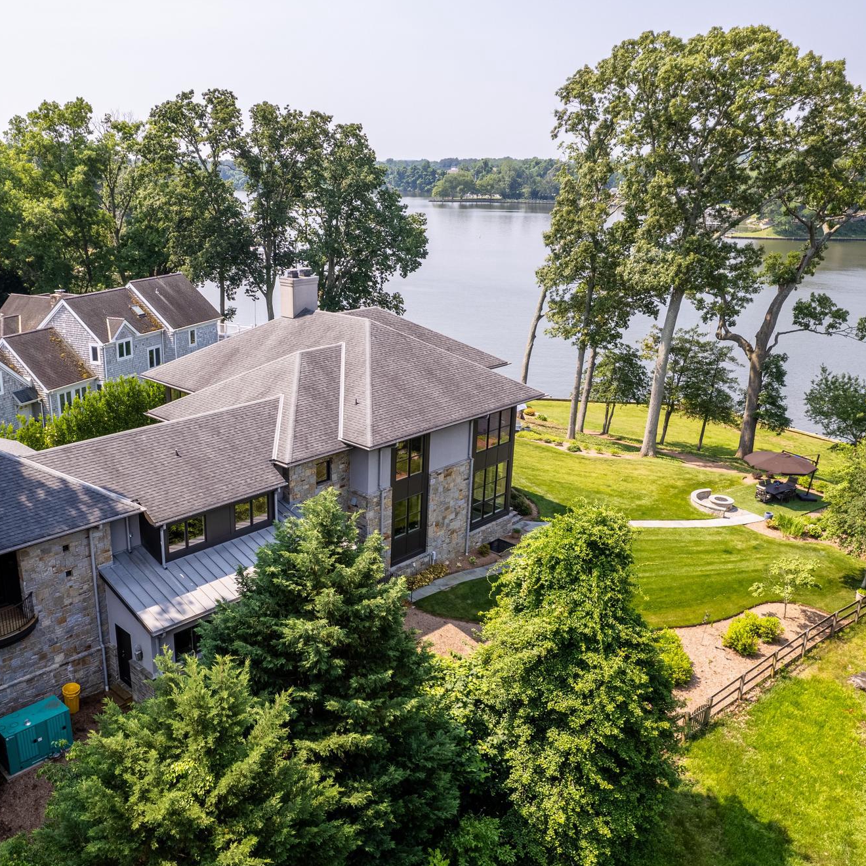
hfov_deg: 54.9
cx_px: 318
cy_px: 445
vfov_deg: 55.6
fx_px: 821
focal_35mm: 29
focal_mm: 8.38
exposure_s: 1/1500
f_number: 2.8
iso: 100
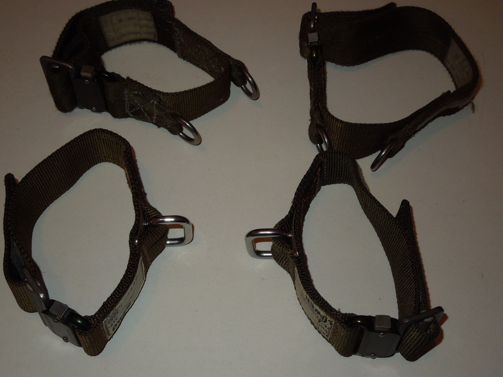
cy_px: 188
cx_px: 252
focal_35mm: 39
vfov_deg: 36.8
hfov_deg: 47.9
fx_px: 567
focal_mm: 7
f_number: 3.8
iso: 160
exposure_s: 1/30
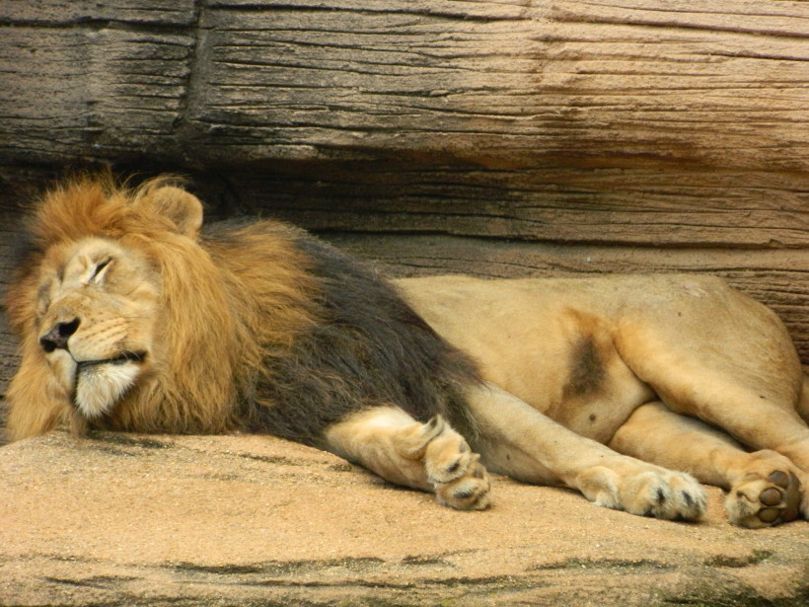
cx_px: 404
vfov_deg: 3.8
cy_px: 304
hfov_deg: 5.0
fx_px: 9231
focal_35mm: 395
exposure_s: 1/320
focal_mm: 71.2
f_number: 5.7
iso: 400
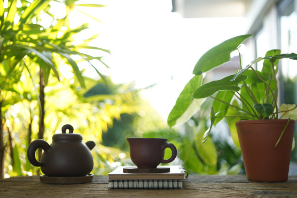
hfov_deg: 39.6
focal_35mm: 50
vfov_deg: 27.0
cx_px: 148
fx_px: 412
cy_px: 99
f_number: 2.8
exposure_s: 1/100
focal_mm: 50
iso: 100
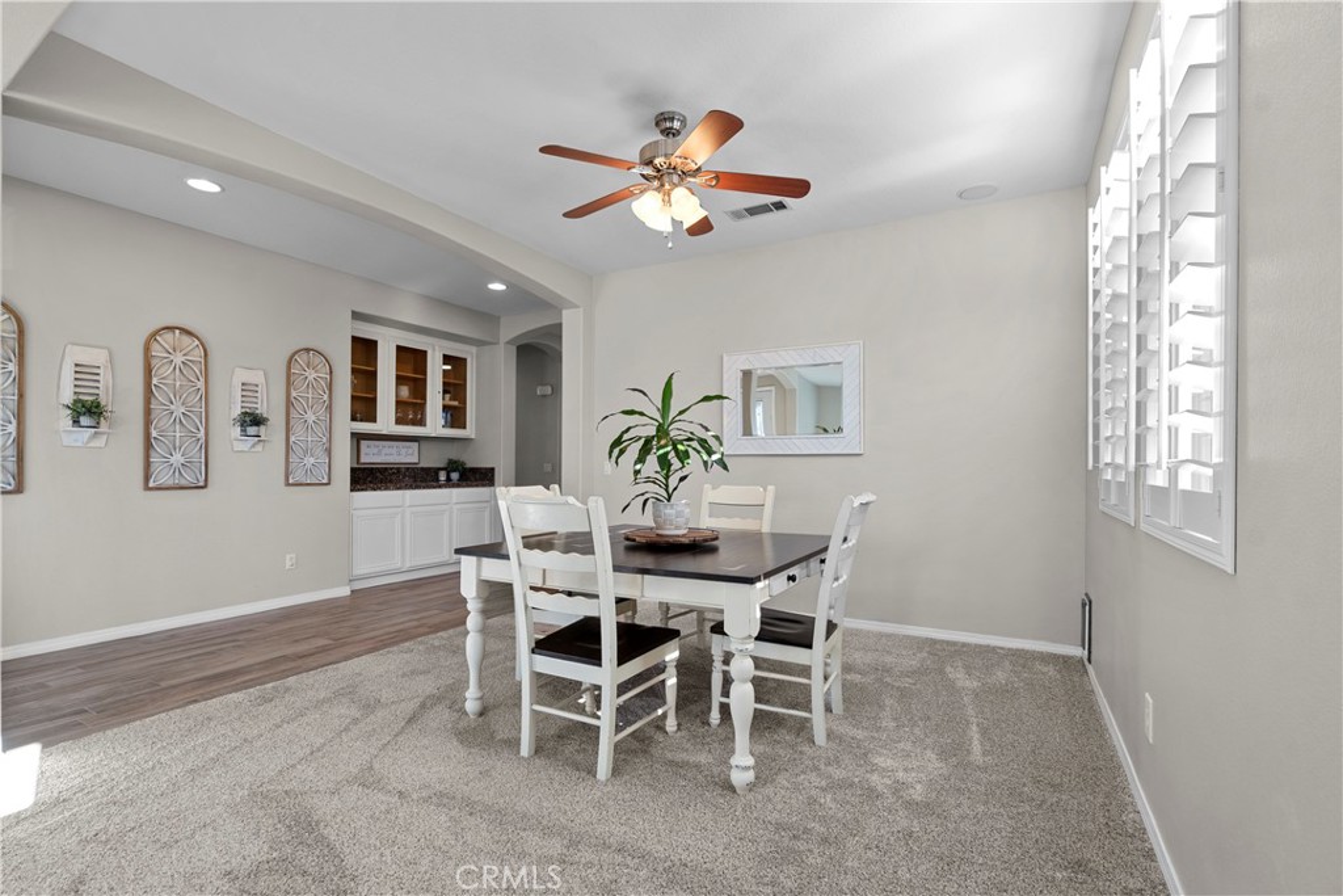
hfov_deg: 96.7
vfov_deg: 73.8
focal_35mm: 16
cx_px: 672
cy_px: 448
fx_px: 597
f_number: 6.3
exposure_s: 1/15
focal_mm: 16
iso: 250
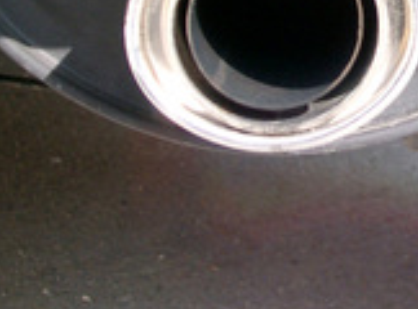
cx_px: 519
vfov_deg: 6.9
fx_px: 2537
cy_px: -63
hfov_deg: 9.3
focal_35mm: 211
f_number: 3.4
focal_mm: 12.6
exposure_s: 1/400
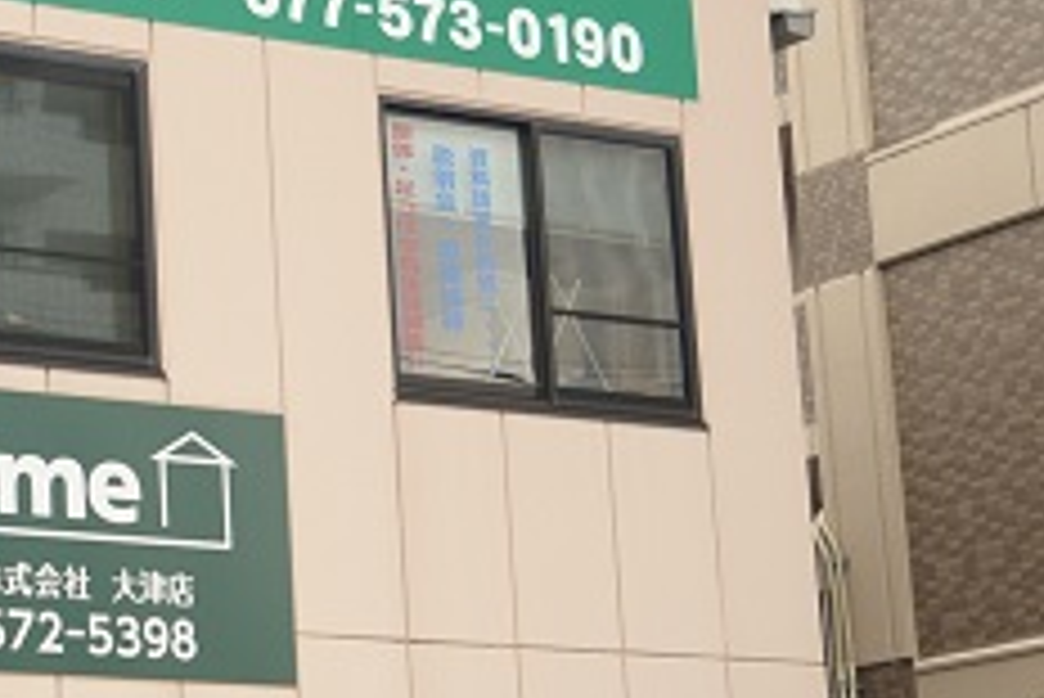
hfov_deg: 17.5
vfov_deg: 12.4
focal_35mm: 111
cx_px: -230
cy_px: 437
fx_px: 3221
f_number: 4
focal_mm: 26
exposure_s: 1/160
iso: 100
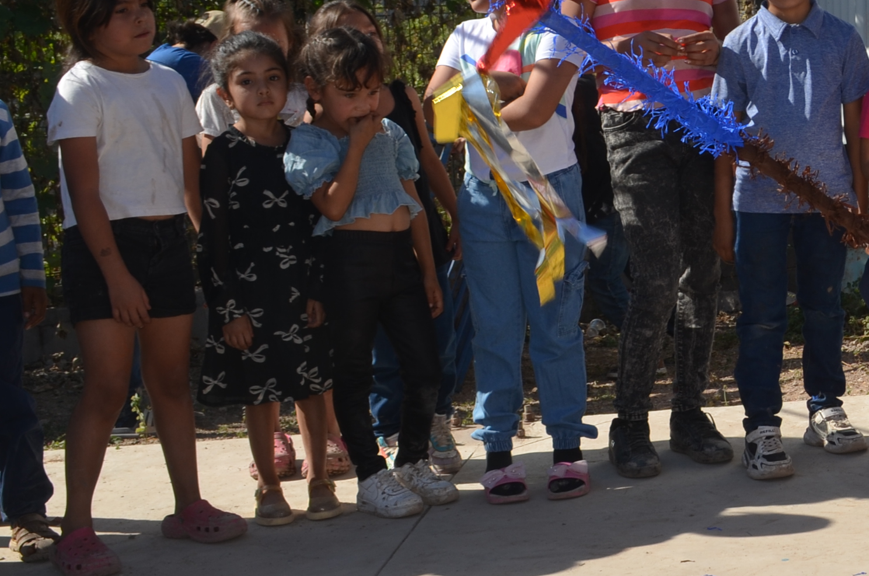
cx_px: 950
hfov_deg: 27.6
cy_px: 185
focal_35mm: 67
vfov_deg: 20.2
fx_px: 1614
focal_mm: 18
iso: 100
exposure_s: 1/200
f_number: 10
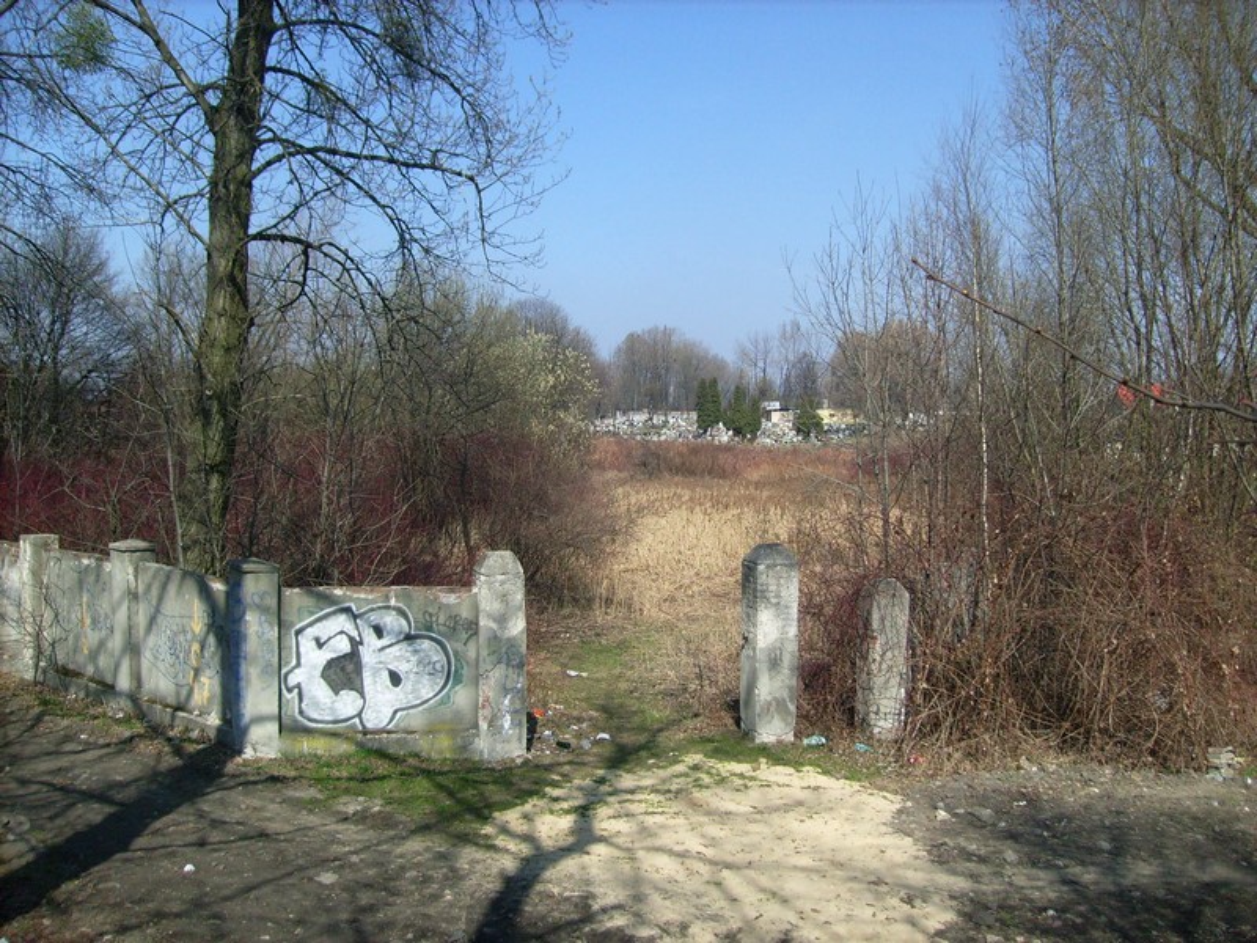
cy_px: 472
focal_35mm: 35
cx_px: 628
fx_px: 1271
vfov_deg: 40.7
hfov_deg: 52.6
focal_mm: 5.8
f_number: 7.1
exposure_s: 1/250
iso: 80
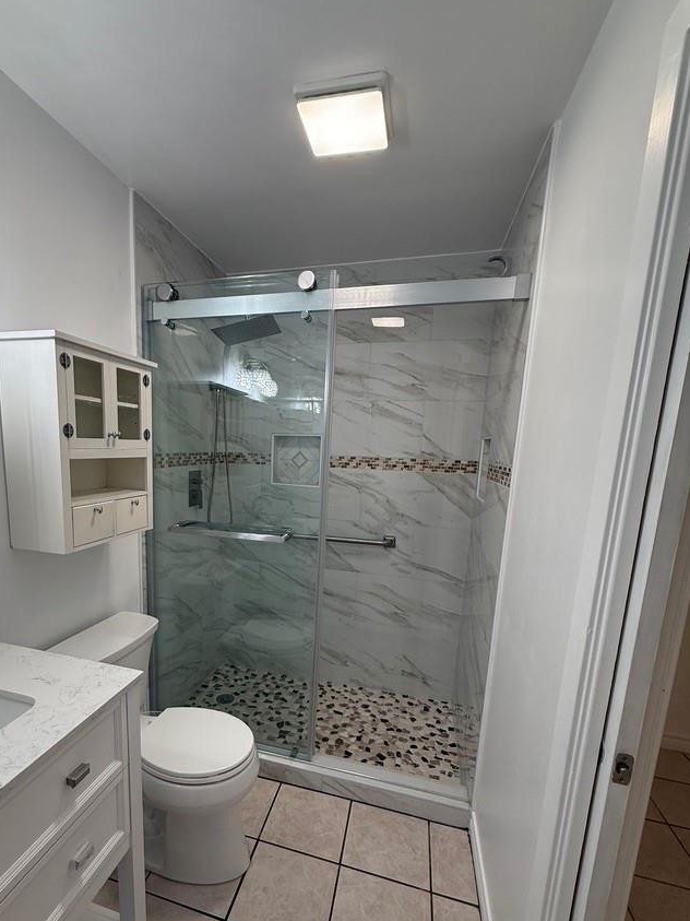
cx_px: 276
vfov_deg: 90.4
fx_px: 452
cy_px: 529
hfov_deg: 73.9
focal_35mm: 17
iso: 160
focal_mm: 2.22
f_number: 2.2
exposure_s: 1/120
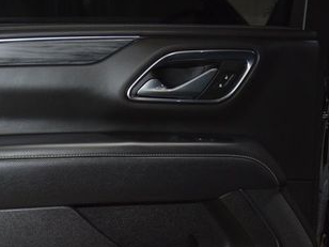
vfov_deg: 26.1
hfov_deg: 35.0
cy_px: 224
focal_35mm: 54
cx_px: 98
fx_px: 513
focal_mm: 18
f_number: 3.5
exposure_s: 1/80
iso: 1600
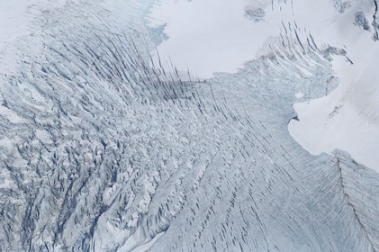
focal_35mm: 84
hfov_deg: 24.2
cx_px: 190
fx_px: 884
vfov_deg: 16.2
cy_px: 126
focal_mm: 56
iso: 100
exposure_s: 1/5000
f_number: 4
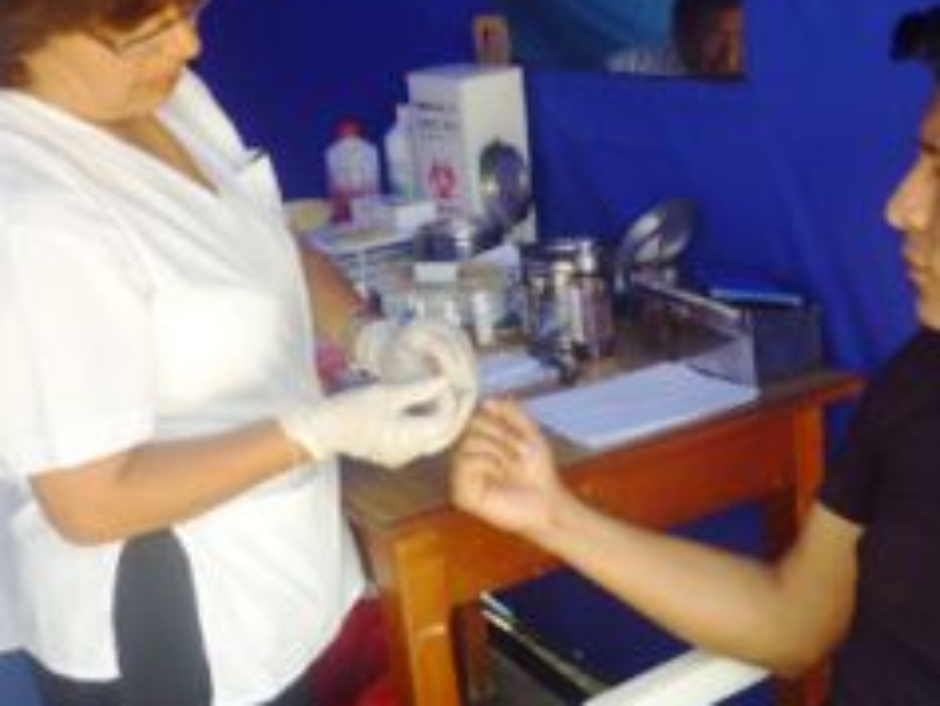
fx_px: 1440
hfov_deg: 36.1
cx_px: 539
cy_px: 357
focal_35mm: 53
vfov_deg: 27.5
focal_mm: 5
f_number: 3.1
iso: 100
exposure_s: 1/60
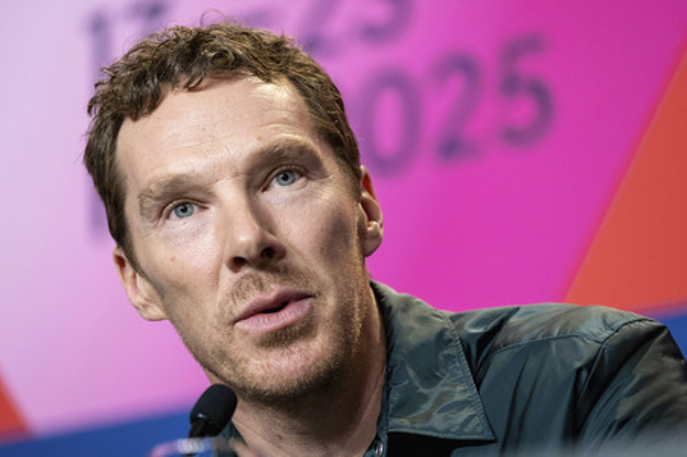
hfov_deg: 9.8
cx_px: 344
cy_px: 228
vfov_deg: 6.5
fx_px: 4004
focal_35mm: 210
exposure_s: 1/200
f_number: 3.2
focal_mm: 140
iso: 1600
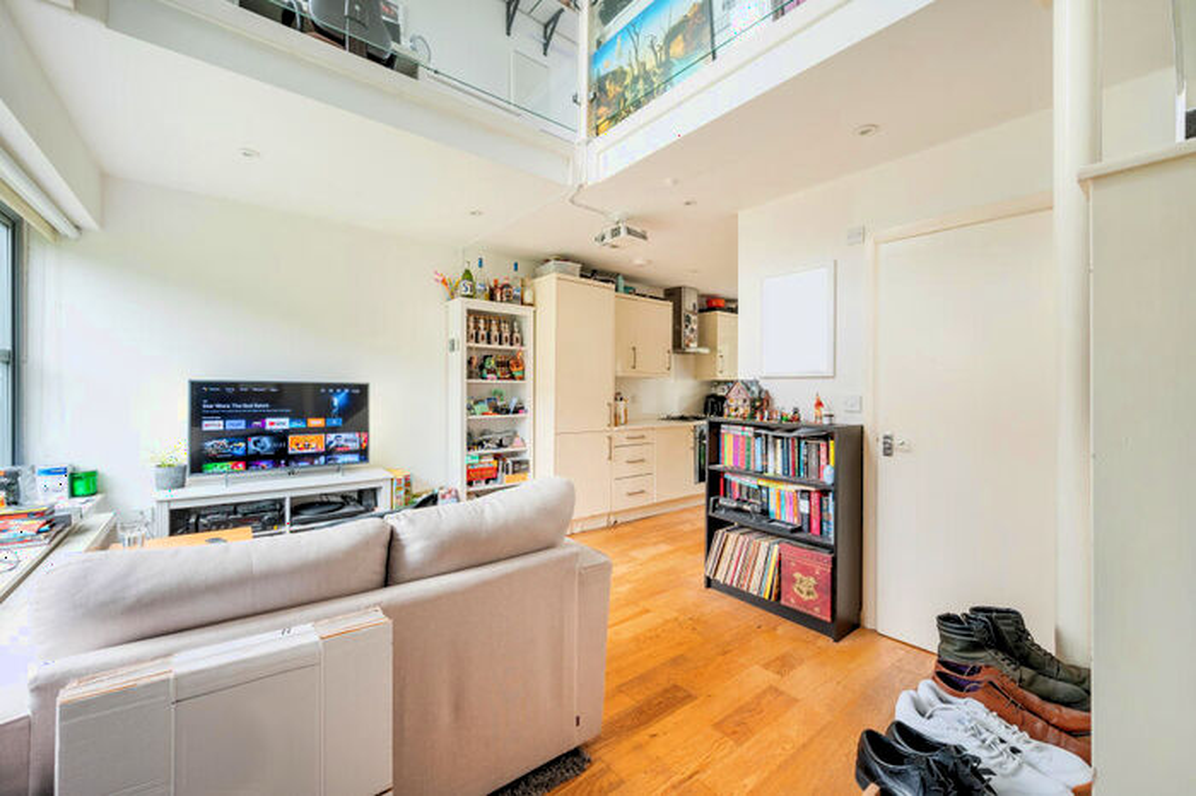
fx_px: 465
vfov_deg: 81.2
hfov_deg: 104.3
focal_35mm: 14
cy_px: 398
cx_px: 598
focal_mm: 14
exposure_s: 1/3
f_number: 9
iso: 400
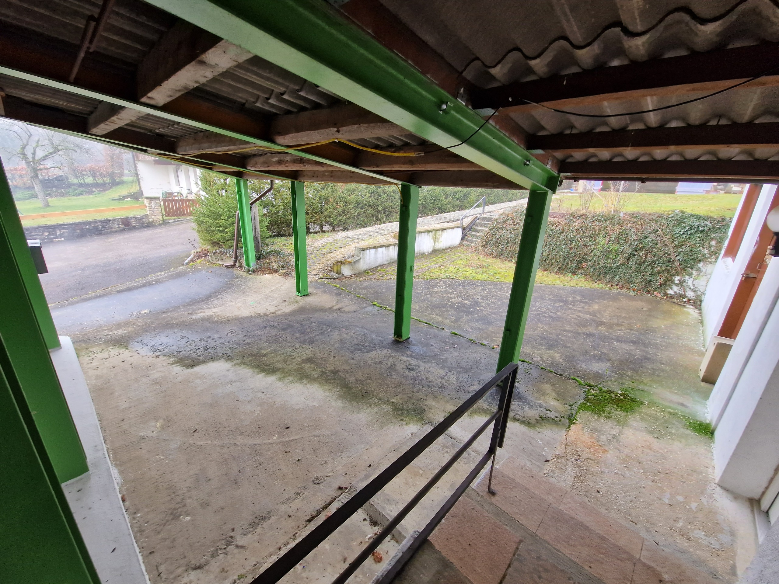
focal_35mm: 13
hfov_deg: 106.2
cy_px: 292
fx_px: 293
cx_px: 390
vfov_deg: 89.9
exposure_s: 1/143
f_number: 2.2
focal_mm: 2.2
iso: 50
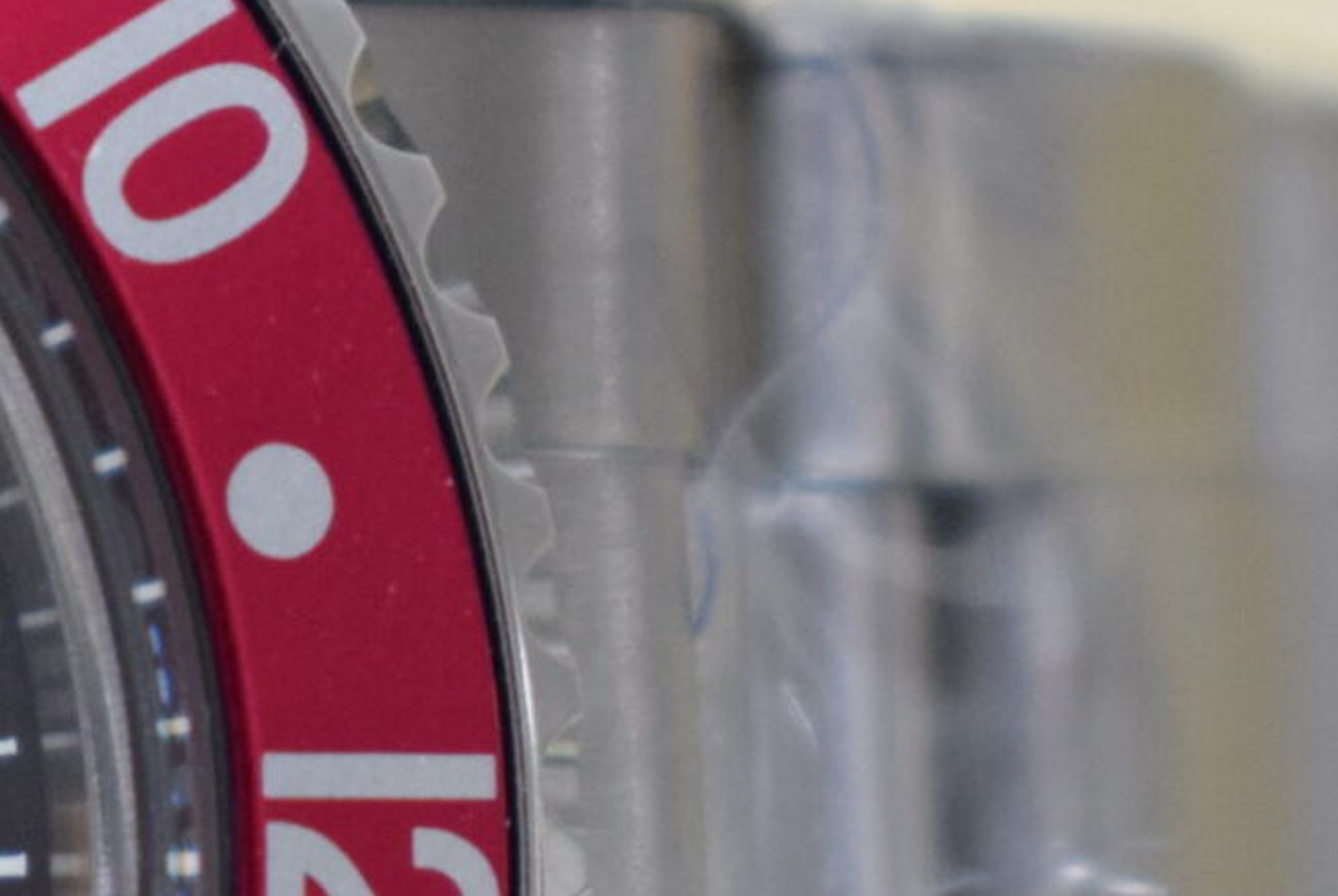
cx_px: -1089
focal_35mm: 307
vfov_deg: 4.5
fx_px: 11423
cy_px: 920
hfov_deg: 6.5
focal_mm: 52
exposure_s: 1/60
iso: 1250
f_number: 5.6
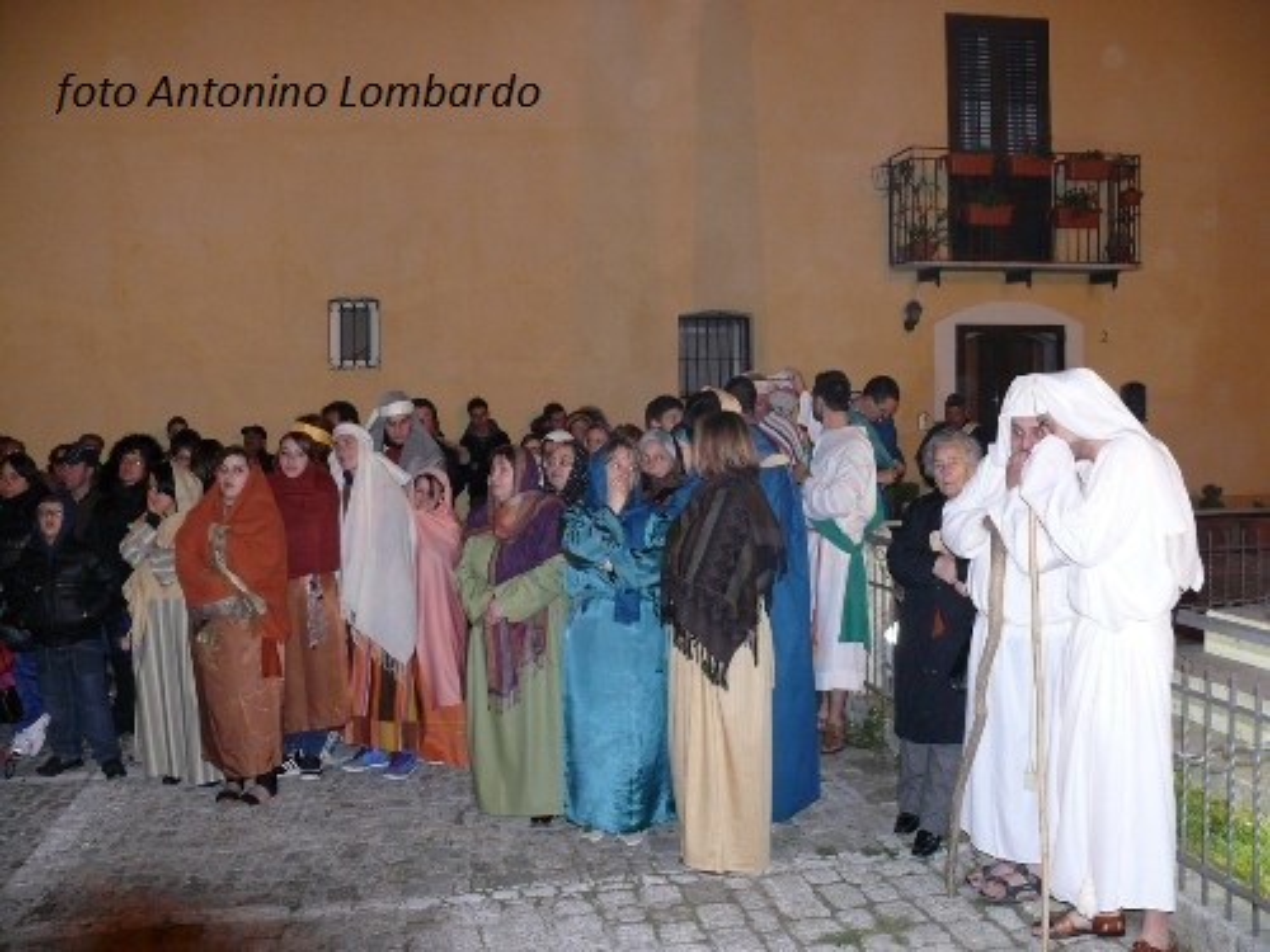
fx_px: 1284
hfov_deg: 52.6
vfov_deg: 40.7
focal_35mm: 35
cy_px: 476
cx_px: 635
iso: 320
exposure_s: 1/30
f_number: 2.8
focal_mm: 7.4
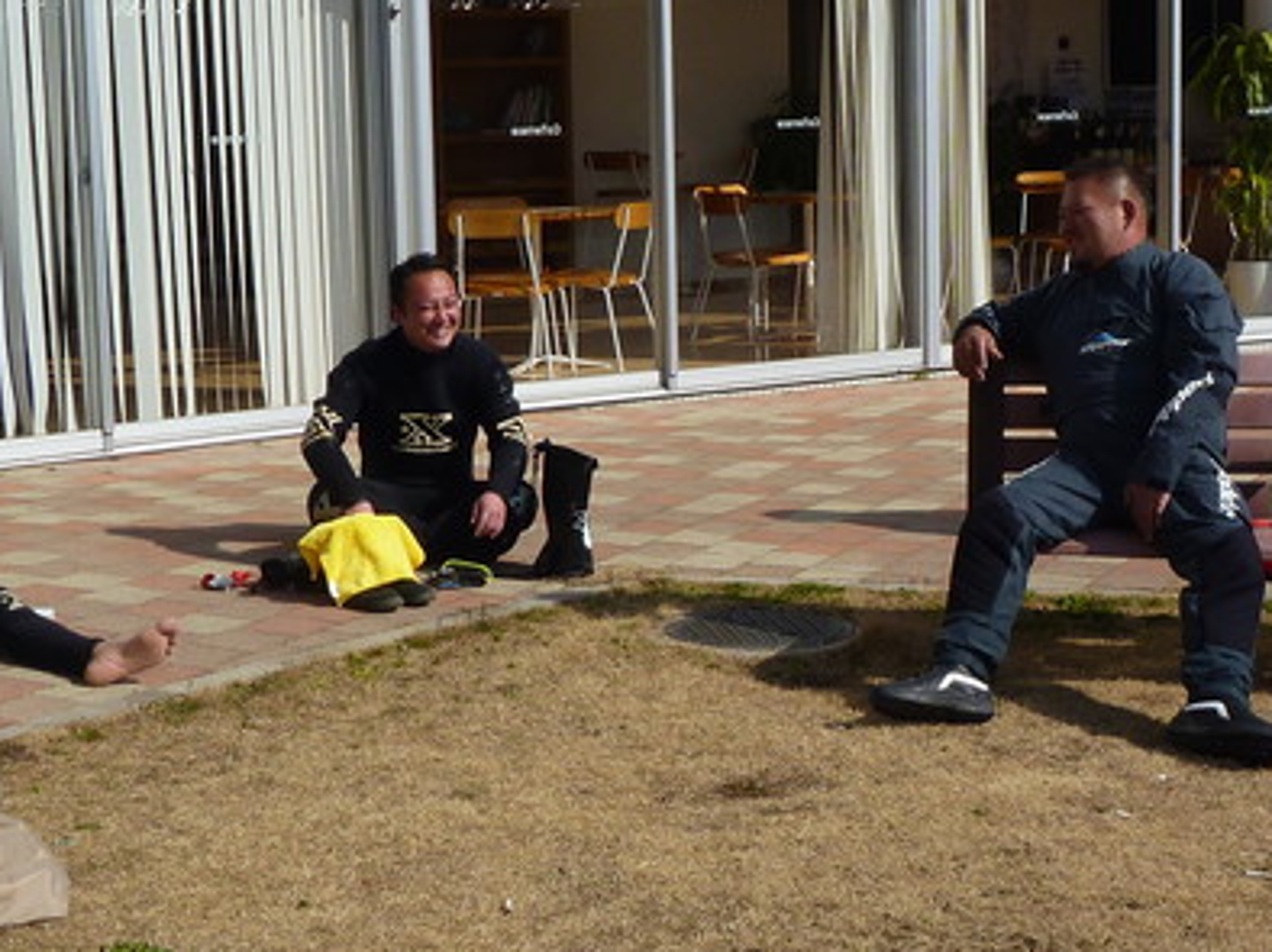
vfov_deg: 21.3
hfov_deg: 28.2
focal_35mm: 69
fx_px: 2534
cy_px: 445
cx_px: 678
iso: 80
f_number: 3.3
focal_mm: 4.9
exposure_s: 1/1300
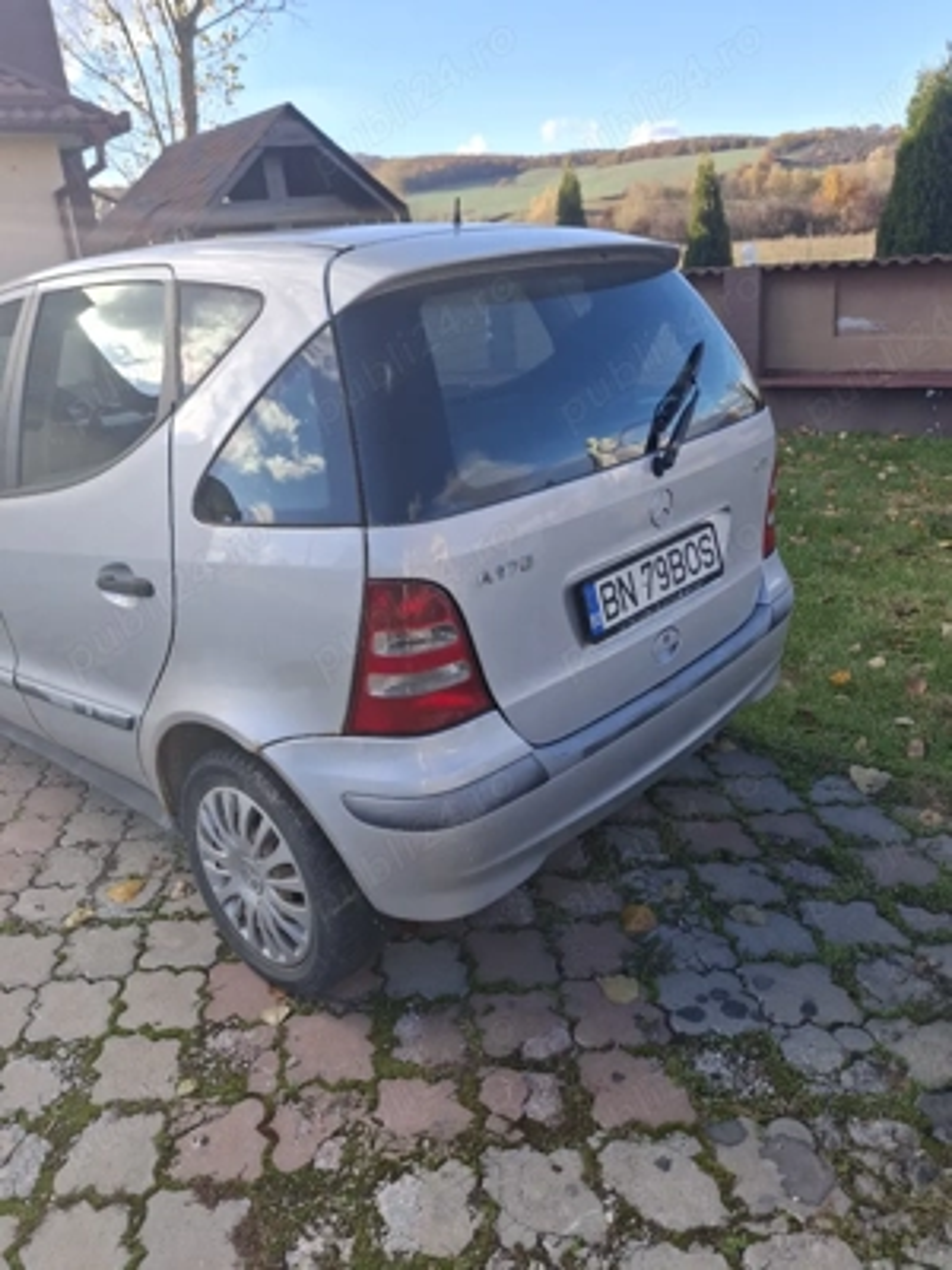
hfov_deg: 54.9
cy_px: 635
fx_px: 917
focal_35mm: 25
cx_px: 476
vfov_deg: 69.4
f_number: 1.8
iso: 25
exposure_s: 1/833
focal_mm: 4.69
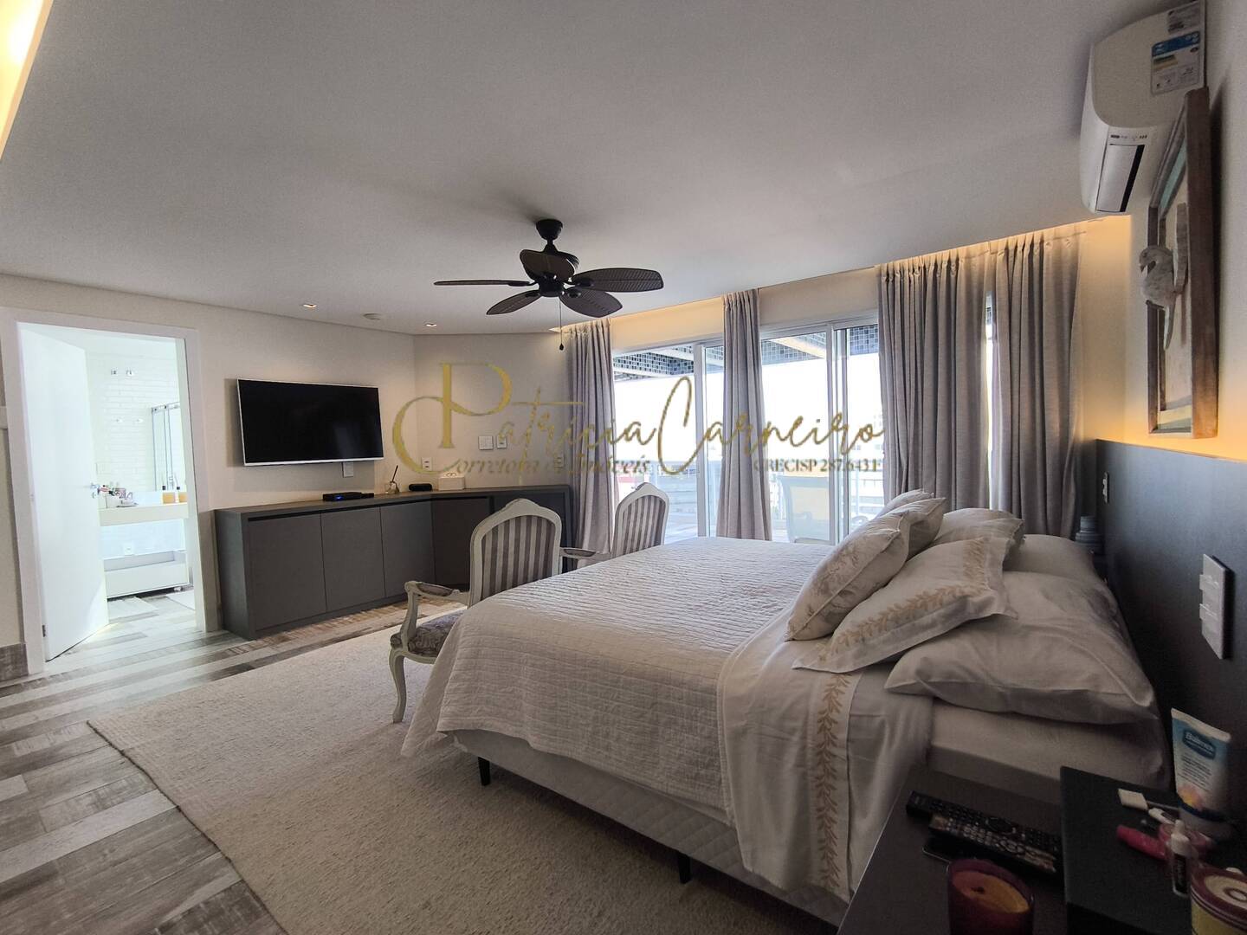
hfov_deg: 94.5
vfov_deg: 78.1
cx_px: 624
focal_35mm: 16
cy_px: 468
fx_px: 576
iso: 80
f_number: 2.2
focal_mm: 1.65
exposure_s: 1/120
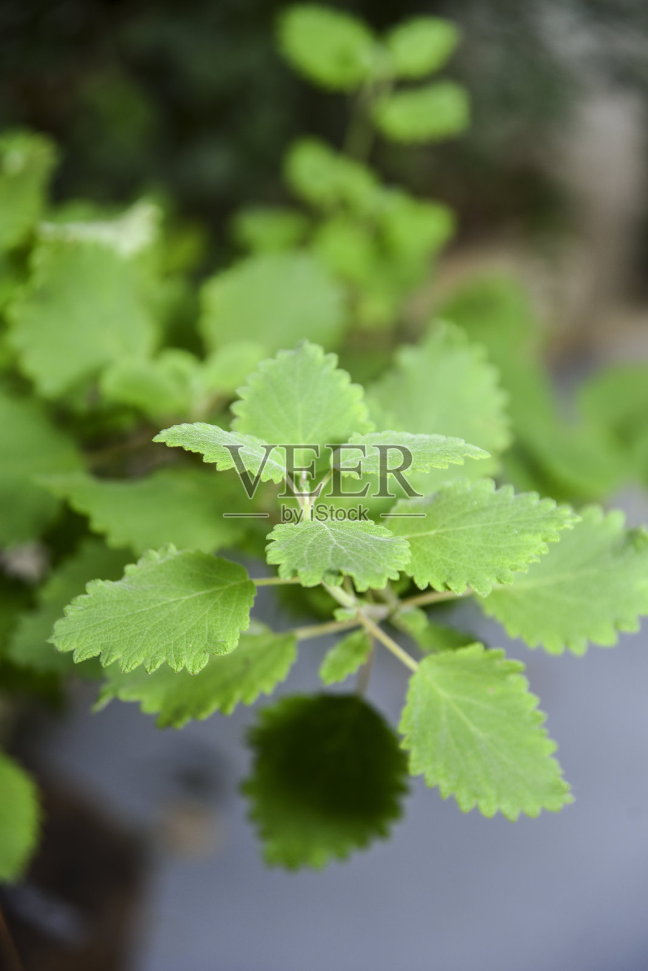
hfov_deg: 16.1
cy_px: 486
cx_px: 324
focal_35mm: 85
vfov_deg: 23.9
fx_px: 2293
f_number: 4
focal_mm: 85
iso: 500
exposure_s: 1/80
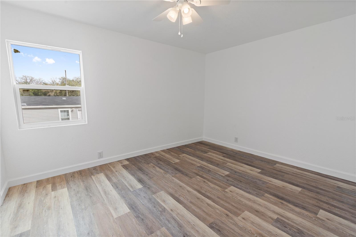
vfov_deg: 77.3
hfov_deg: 100.4
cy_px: 118
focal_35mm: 15
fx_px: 148
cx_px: 178
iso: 100
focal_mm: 10
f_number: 10
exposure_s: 1/3
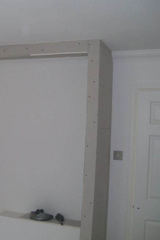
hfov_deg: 25.1
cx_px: -2
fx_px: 340
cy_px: 120
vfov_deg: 38.9
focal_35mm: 51
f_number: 2.7
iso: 80
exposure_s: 1/30
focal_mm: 6
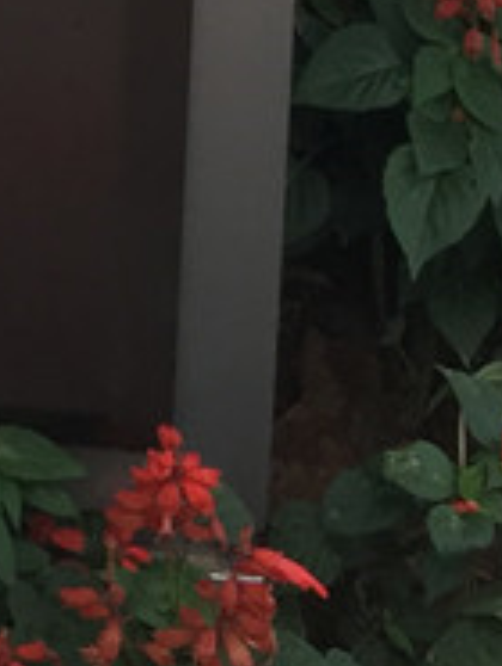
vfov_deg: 10.0
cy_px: -1063
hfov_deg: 8.2
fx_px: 3202
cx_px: -742
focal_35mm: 166
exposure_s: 1/223
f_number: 2.2
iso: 32
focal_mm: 4.15
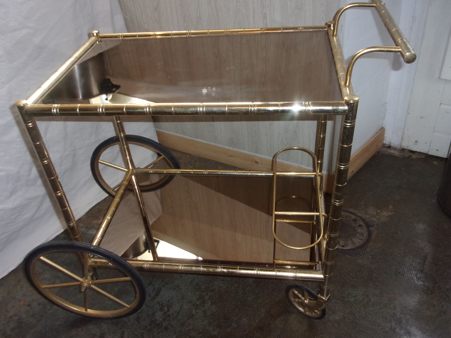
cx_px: 221
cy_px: 161
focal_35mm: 30
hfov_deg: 60.0
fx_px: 391
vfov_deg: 46.8
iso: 200
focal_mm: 5.1
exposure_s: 1/34
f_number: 3.9
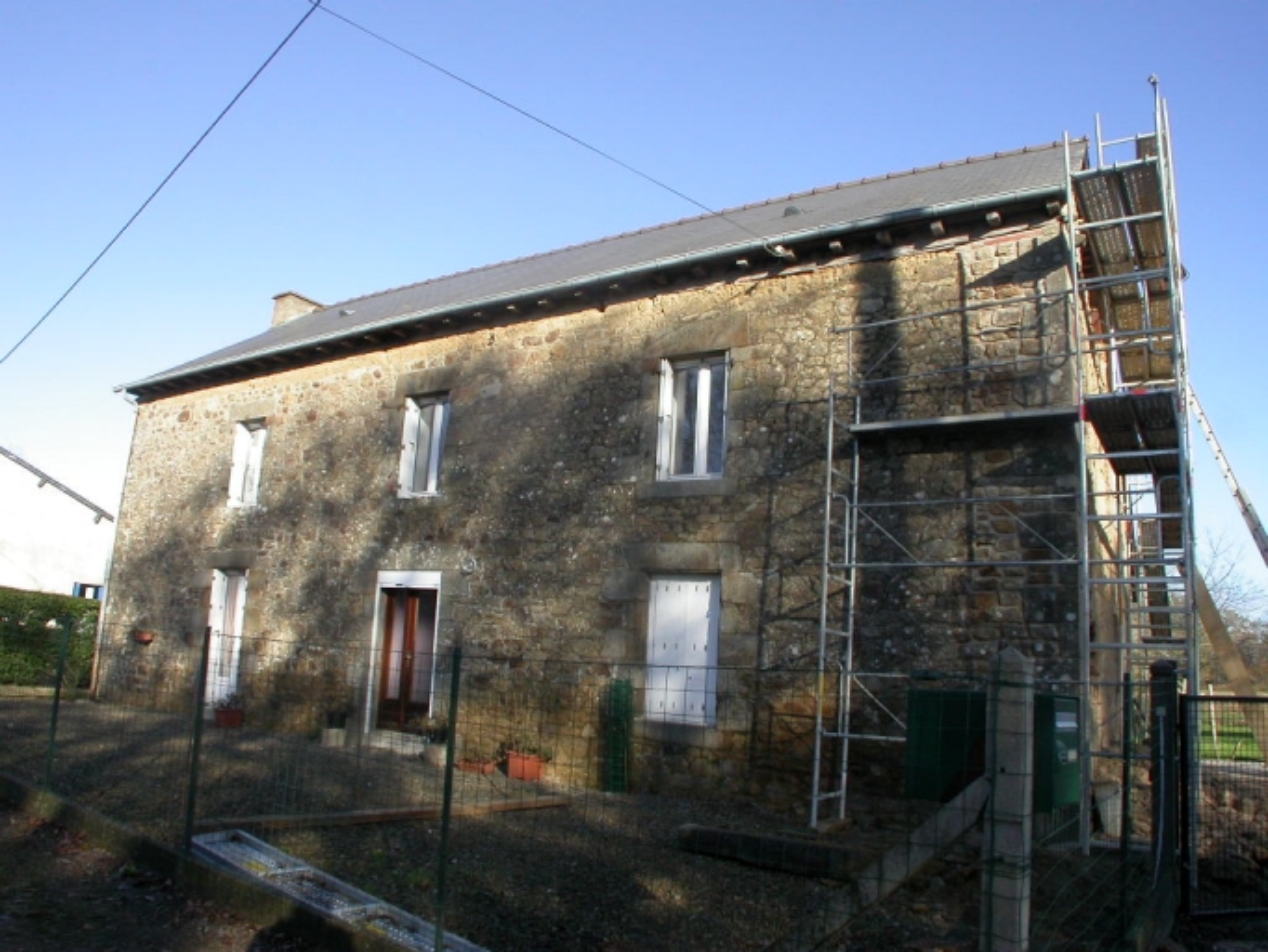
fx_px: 1392
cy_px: 476
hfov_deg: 49.0
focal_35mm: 38
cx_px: 634
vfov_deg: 37.7
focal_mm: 7.85
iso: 100
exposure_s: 1/232
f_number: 6
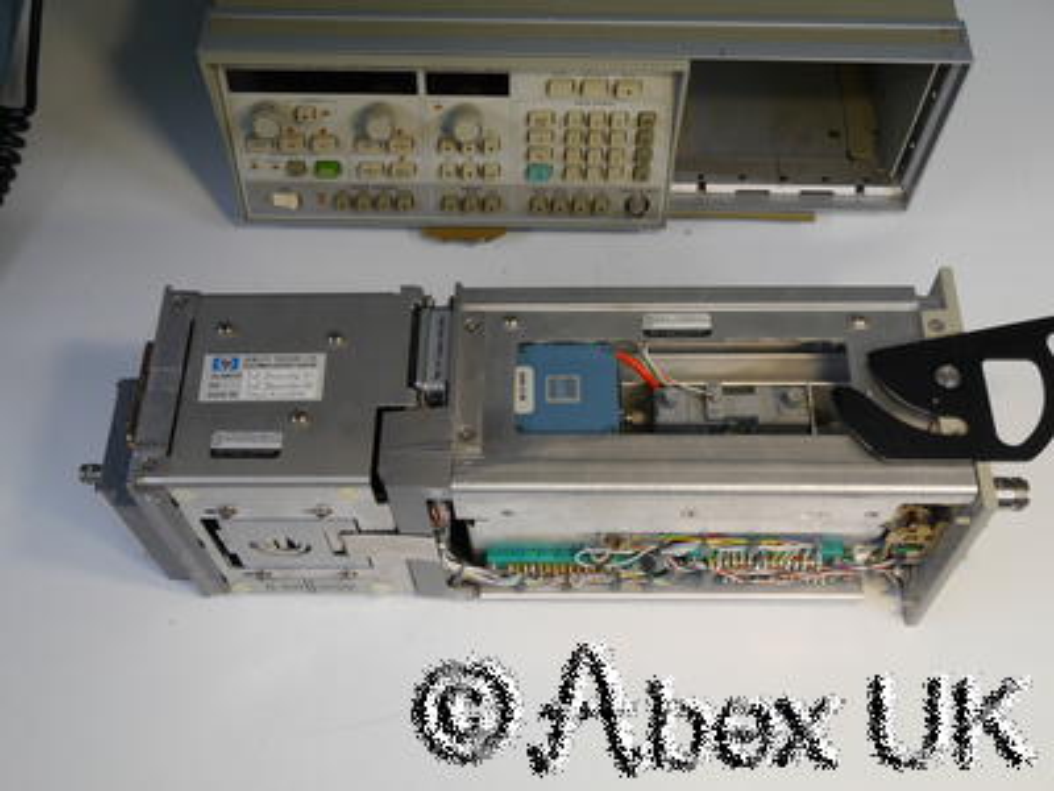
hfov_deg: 49.0
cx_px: 527
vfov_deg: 37.7
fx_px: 1157
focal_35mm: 38
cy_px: 396
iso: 400
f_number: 13
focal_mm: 19
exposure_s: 1/5
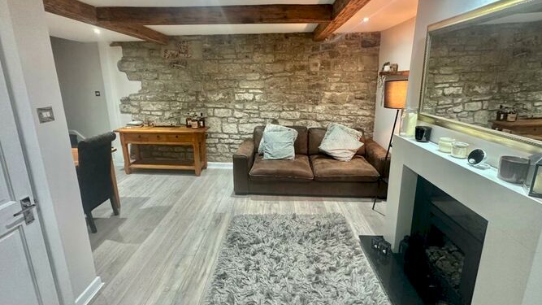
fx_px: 230
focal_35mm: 16
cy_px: 127
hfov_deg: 99.4
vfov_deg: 66.6
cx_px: 271
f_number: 2.2
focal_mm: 2.22
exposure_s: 1/50
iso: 400
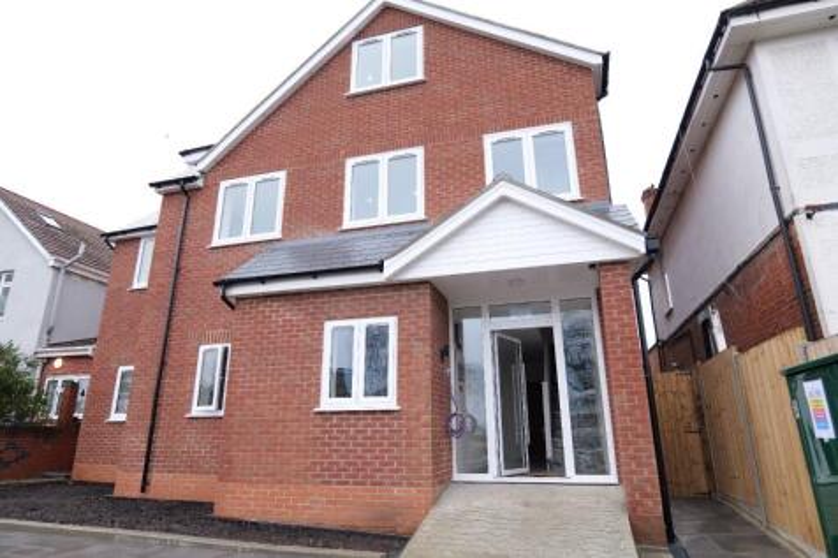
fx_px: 465
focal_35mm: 20
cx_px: 419
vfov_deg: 61.9
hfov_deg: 84.0
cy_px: 279
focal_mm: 20
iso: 160
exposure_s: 1/60
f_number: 3.5
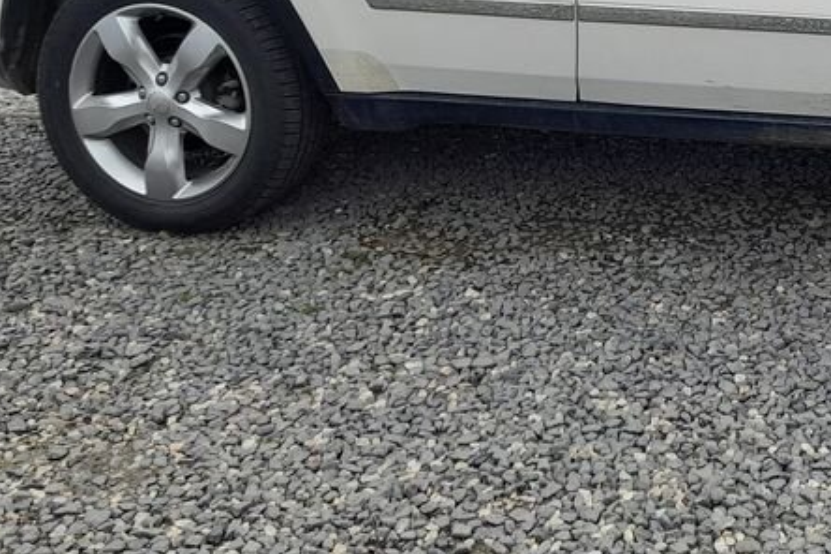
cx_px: 779
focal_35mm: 60
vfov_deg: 21.1
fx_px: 1385
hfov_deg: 31.5
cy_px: -101
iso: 20
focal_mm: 4.6
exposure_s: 1/541
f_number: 2
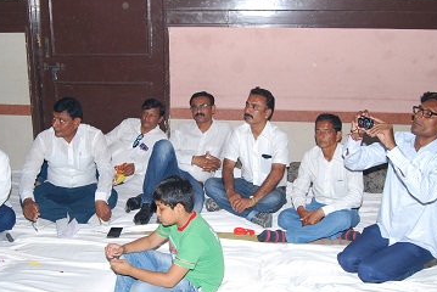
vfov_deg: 33.7
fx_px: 482
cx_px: 192
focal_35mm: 40
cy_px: 148
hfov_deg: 48.6
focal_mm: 19
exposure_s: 1/100
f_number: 6.3
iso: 400
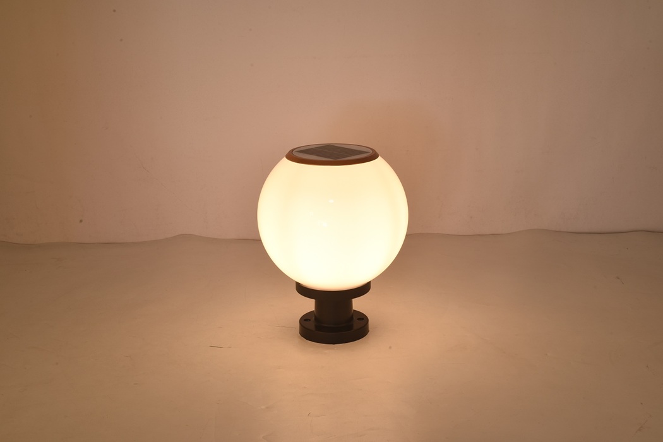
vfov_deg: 27.0
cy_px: 221
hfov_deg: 39.6
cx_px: 332
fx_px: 921
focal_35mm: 50
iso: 250
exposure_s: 1/3
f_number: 18
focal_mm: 50
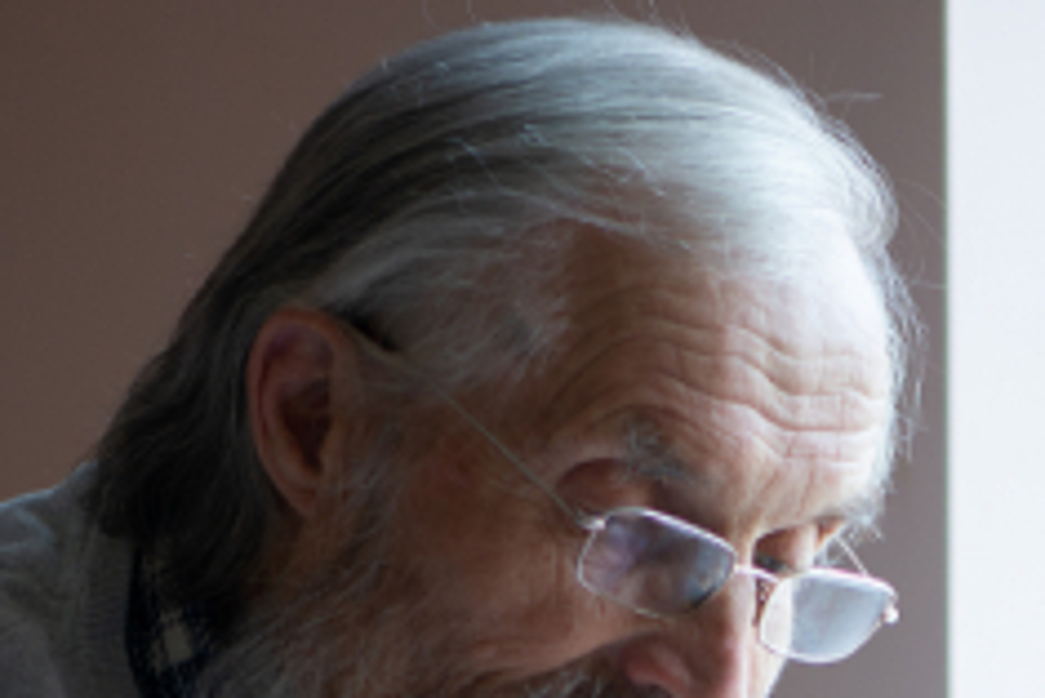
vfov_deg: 3.8
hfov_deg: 5.7
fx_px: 10398
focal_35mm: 358
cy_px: 987
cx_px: 818
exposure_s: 1/200
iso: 200
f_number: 2.8
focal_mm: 105
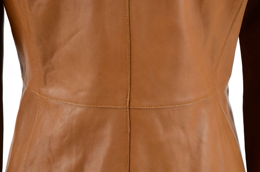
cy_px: 86
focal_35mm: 158
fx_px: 1135
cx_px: 130
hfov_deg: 13.1
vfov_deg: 8.7
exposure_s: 1/60
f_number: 8
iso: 160
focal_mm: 105
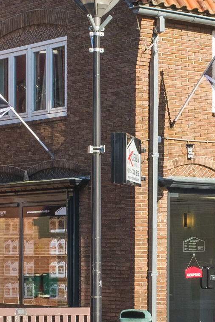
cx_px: 313
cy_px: 101
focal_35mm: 98
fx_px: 878
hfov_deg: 13.2
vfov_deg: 20.7
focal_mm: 19.4
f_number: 8
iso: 160
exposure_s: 1/220
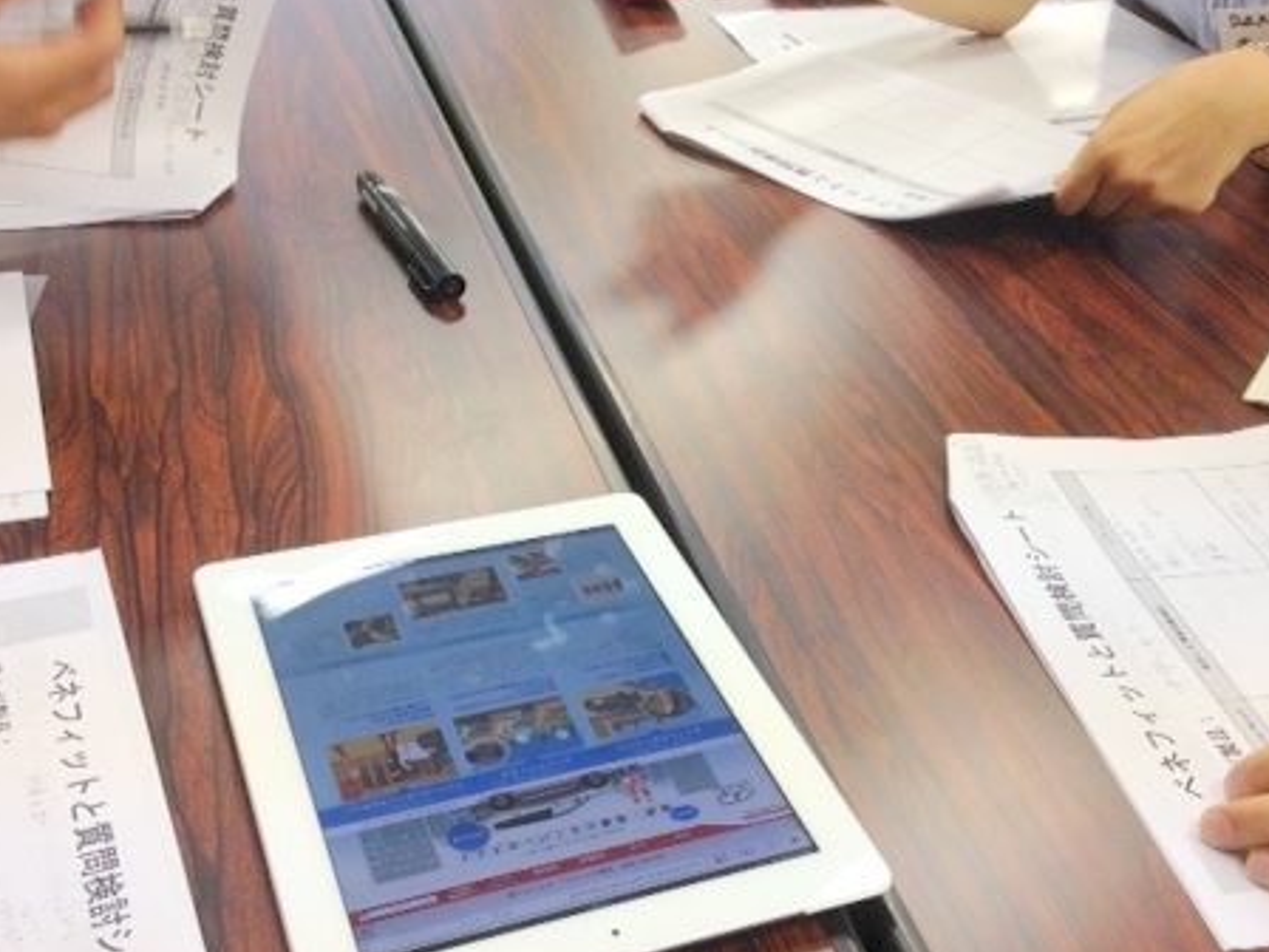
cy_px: 487
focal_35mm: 50
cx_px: 657
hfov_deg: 38.2
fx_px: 1833
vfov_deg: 29.1
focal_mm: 4.28
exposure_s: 1/40
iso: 64
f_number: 2.4
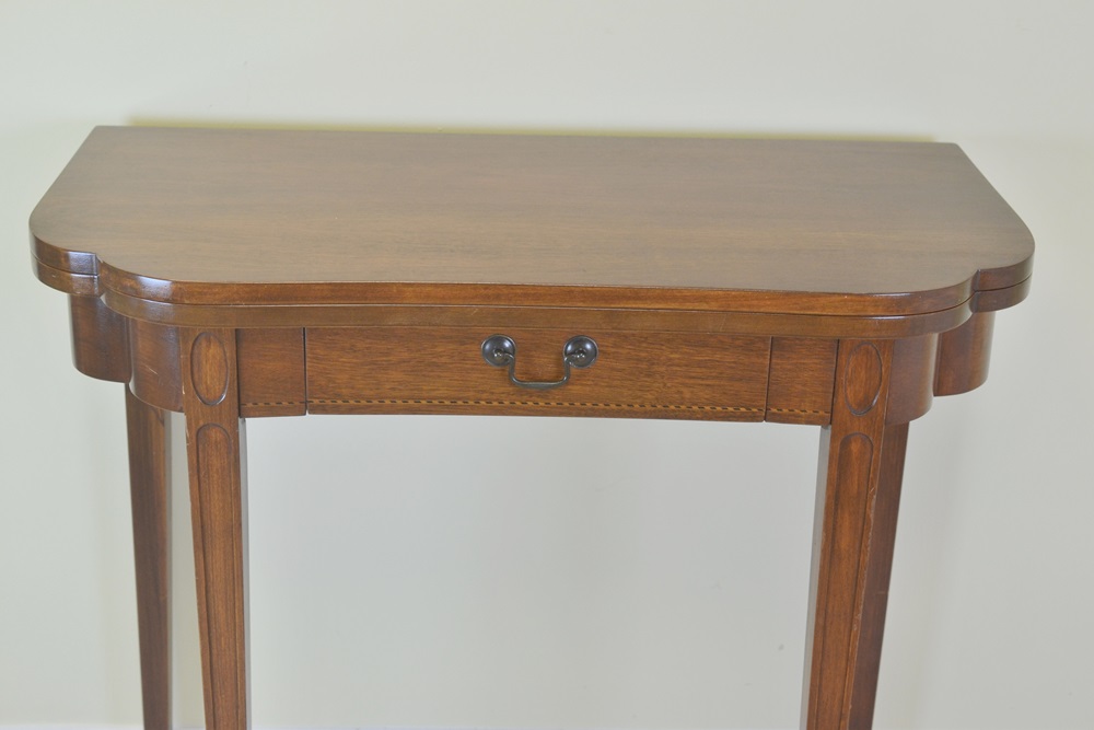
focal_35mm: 60
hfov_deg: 33.4
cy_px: 365
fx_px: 1823
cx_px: 547
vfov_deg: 22.6
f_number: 5
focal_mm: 40
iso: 400
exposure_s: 1/60
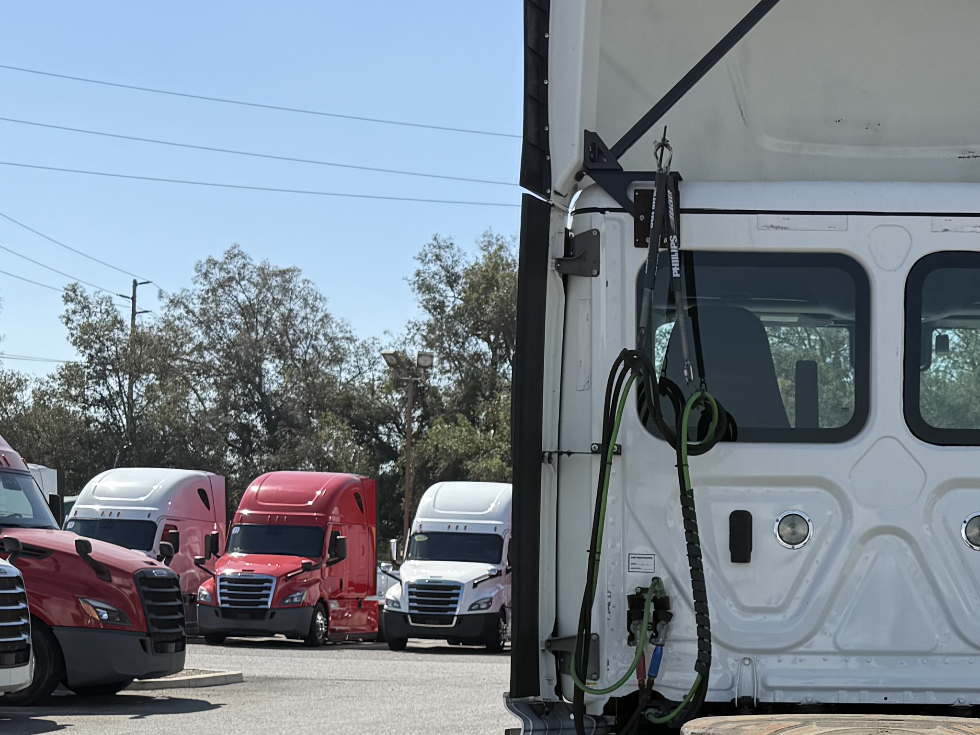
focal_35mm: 67
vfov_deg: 21.3
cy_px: 691
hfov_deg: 27.8
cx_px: 898
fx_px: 1897
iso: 80
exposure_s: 1/4405
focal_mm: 6.76
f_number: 1.78
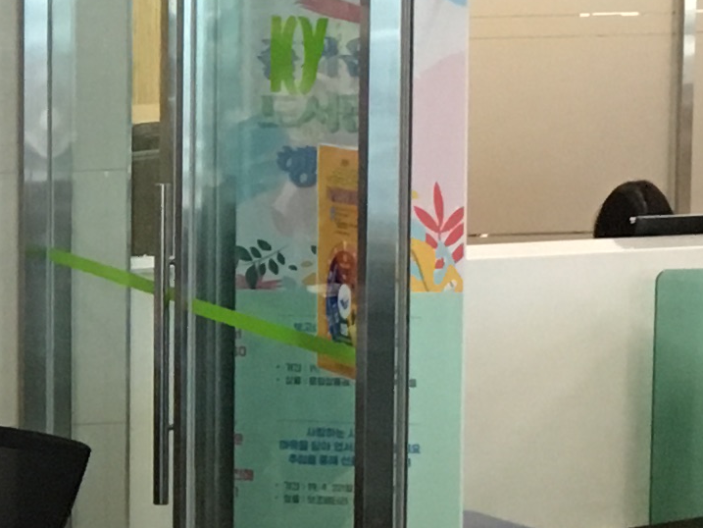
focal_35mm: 163
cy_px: 308
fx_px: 3311
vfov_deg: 9.1
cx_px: -524
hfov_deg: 11.3
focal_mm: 4.15
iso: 125
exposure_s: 1/30
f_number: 2.2
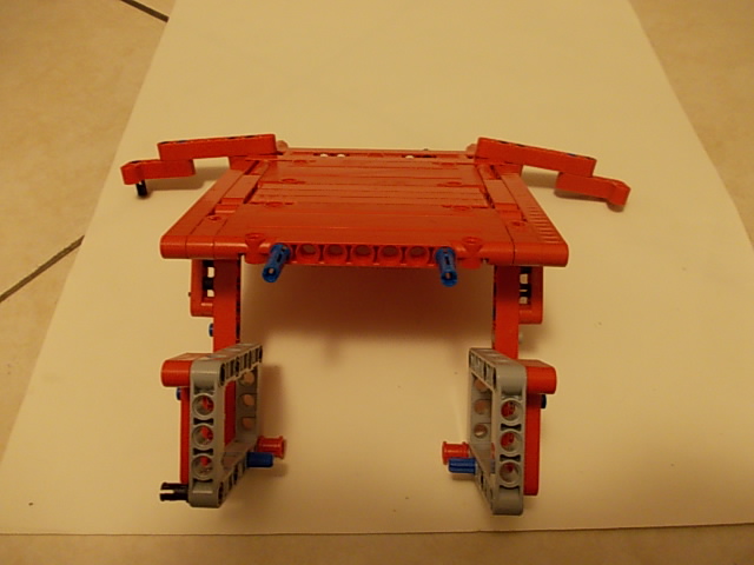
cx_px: 377
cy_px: 282
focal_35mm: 28
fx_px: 610
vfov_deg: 49.7
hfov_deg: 63.4
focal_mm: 4
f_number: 2.7
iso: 200
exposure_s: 1/5
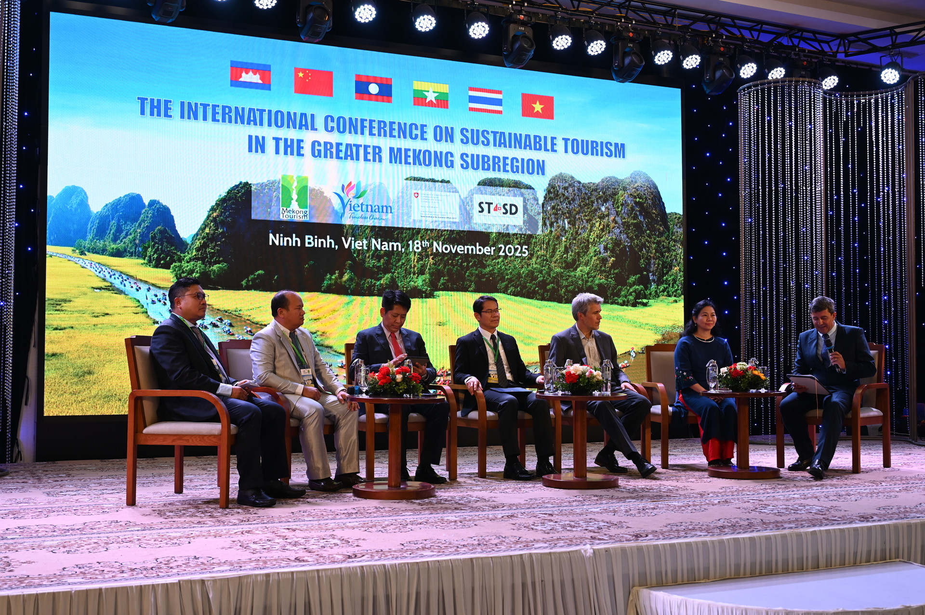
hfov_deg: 46.4
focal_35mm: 42
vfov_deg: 31.8
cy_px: 308
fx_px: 1078
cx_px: 462
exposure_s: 1/125
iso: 450
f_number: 4
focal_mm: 42
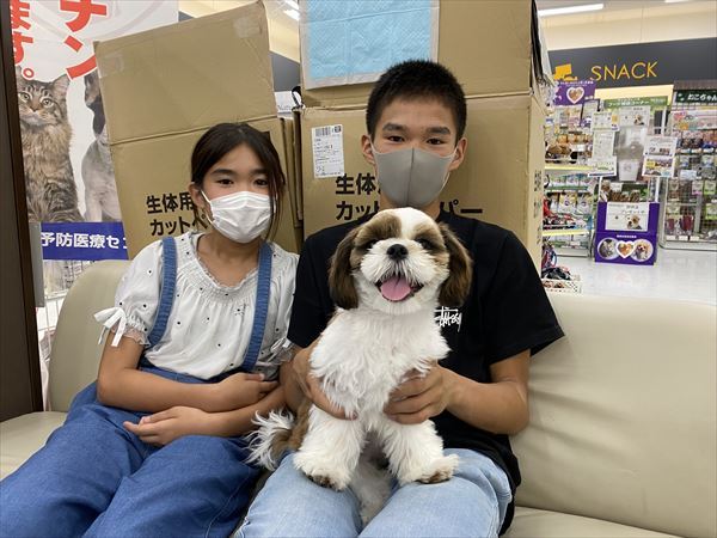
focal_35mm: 26
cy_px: 269
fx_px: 539
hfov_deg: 67.3
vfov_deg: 53.1
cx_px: 358
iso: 80
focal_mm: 4.25
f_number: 1.8
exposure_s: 1/60
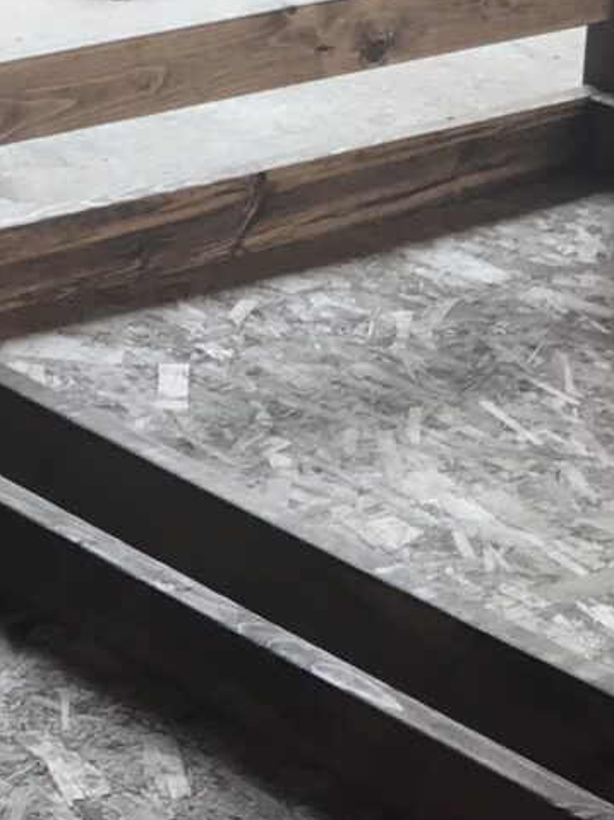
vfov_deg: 12.8
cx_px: 300
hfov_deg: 9.9
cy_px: 980
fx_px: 3551
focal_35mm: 150
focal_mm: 3.99
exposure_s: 1/120
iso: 32
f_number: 1.8
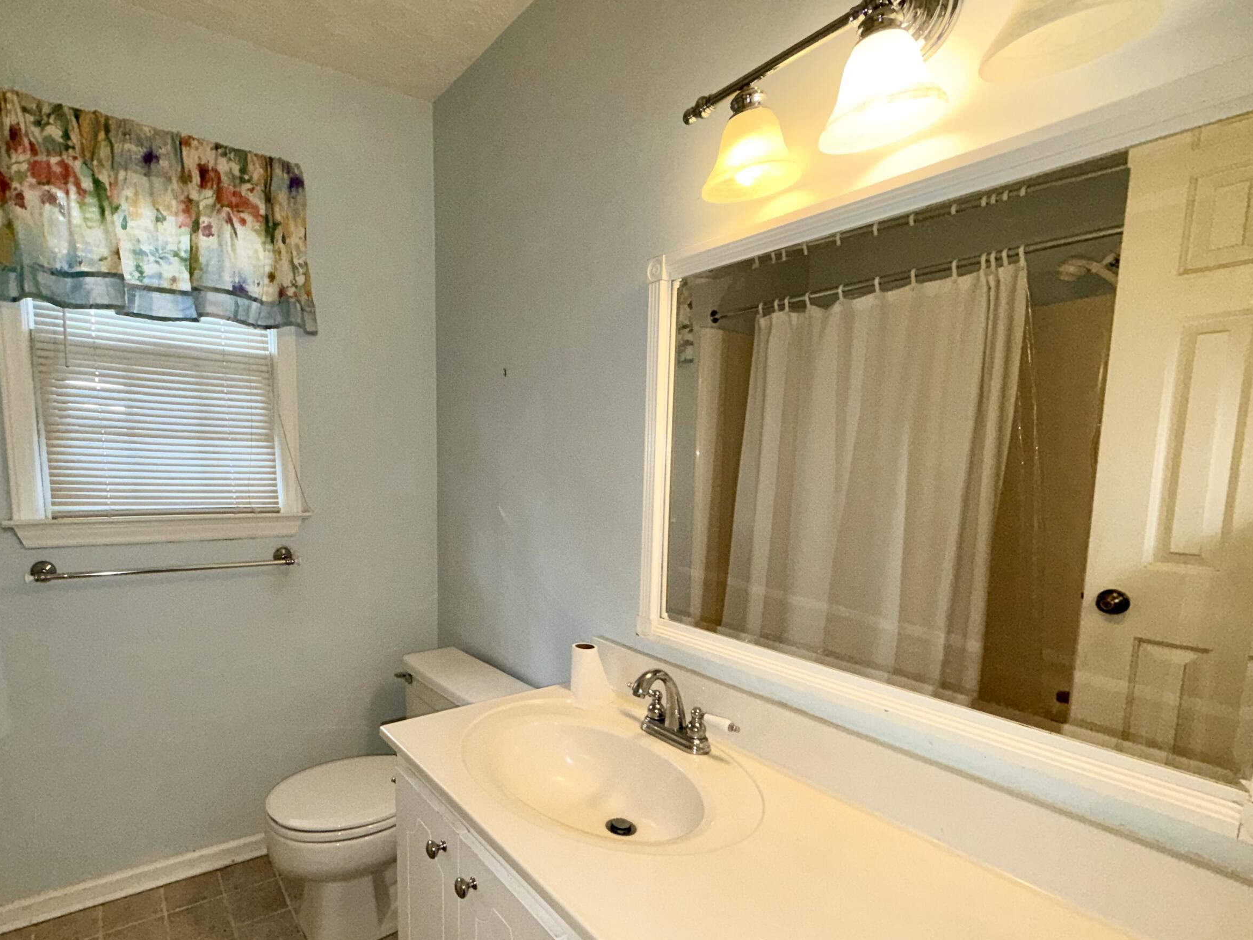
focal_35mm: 18
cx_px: 511
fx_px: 652
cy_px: 544
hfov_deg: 86.8
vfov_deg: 71.1
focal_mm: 2.22
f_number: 2.2
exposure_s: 1/74
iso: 80
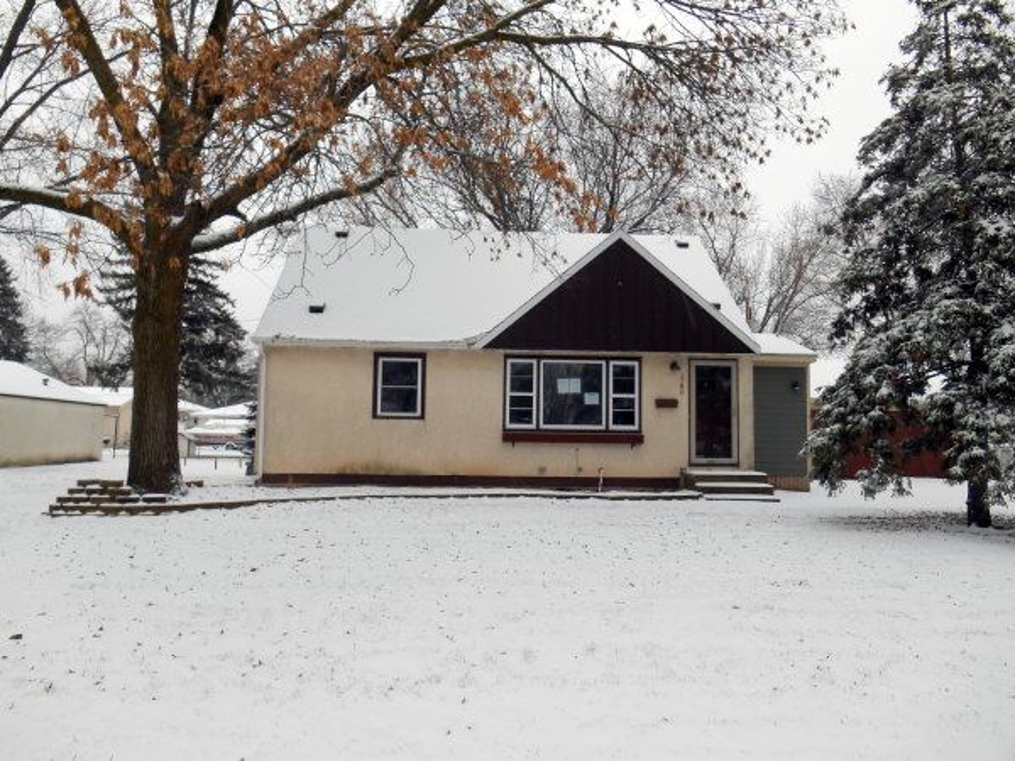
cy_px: 380
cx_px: 508
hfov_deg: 67.3
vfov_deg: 53.1
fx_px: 762
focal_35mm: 26
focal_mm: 4.7
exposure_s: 1/160
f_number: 3.4
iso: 80
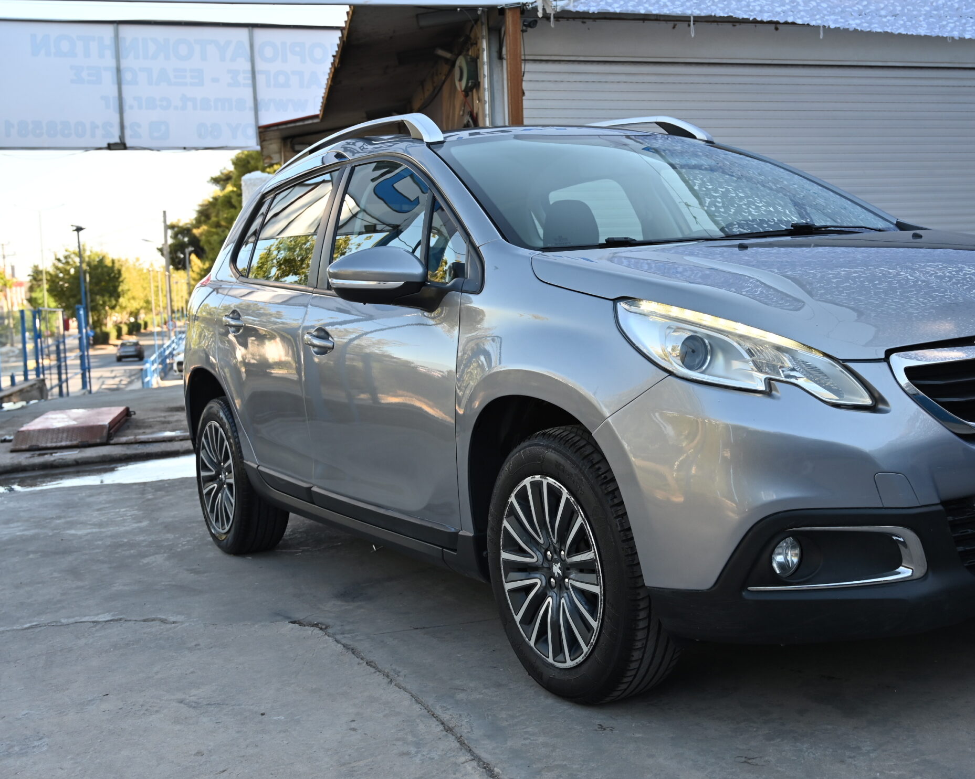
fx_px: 1269
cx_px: 638
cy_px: 351
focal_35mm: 44
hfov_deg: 41.5
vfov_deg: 34.1
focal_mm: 34
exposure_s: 1/250
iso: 200
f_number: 5
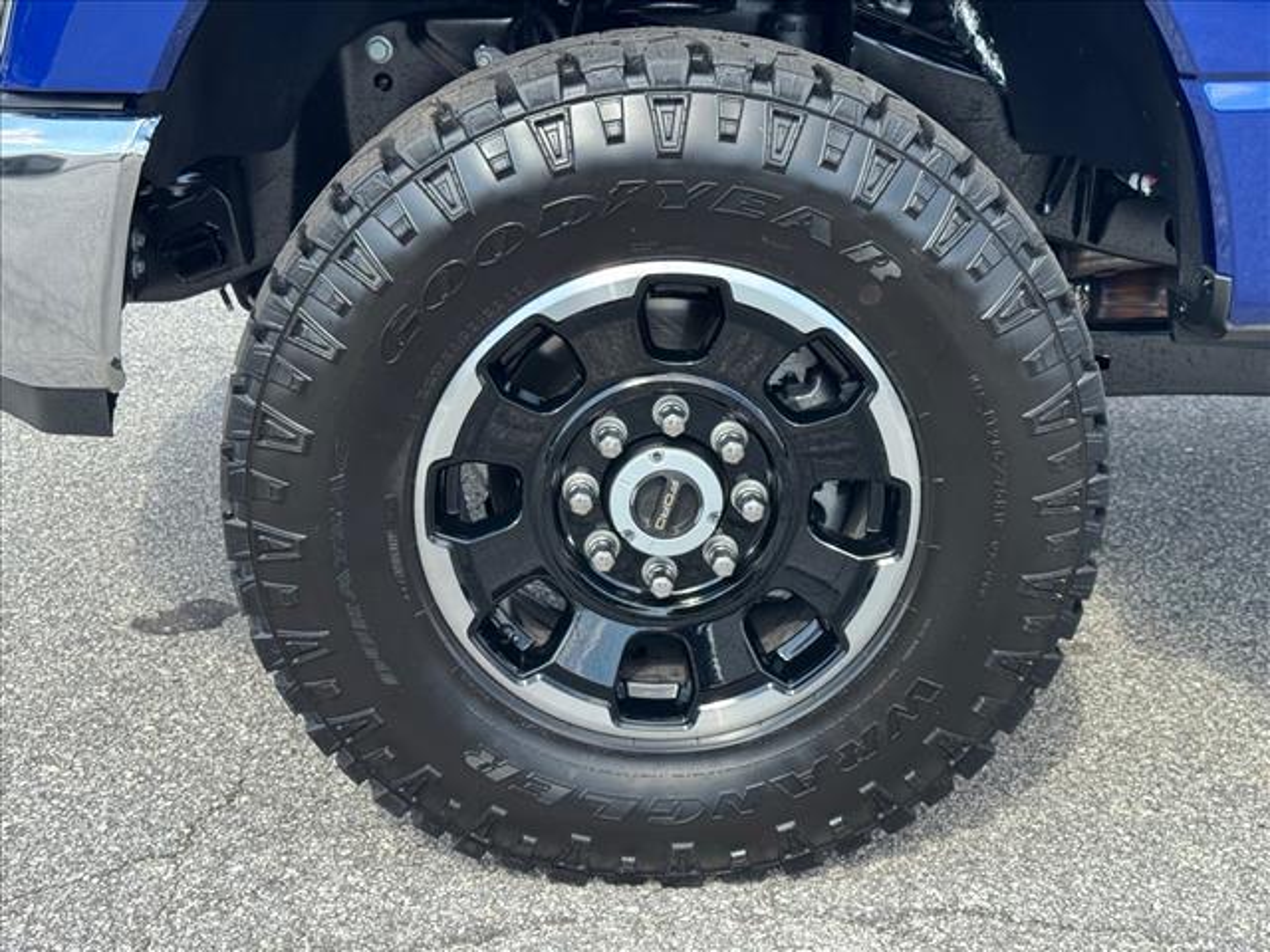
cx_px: 635
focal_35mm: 48
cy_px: 476
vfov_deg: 30.3
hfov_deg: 39.7
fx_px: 1761
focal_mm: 6.76
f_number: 1.78
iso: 64
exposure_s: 1/664
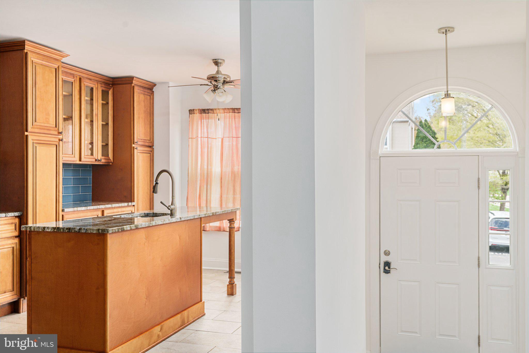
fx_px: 500
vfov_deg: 38.9
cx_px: 264
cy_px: 176
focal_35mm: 34
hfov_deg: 55.8
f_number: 7.1
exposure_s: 1/40
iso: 320
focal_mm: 34
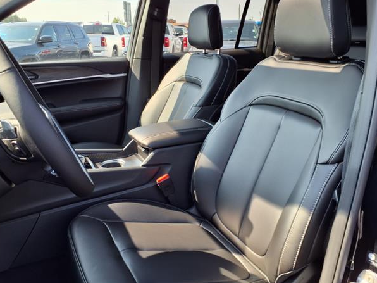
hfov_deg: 61.7
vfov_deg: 48.2
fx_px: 316
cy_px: 137
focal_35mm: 29
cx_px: 193
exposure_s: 1/175
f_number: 1.9
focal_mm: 3.58
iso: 40
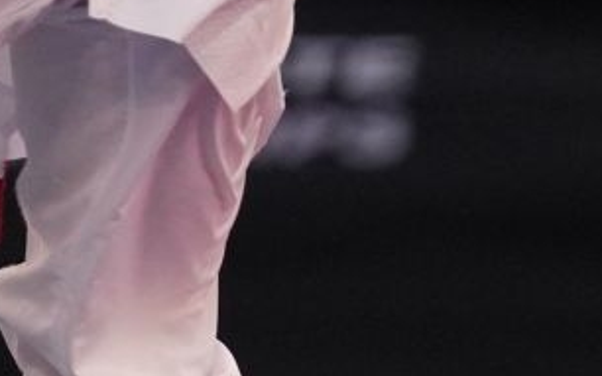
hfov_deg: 1.2
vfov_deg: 0.7
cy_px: -362
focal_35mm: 1799
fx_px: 29504
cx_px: -415
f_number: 2.8
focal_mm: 200
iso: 1600
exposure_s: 1/1000
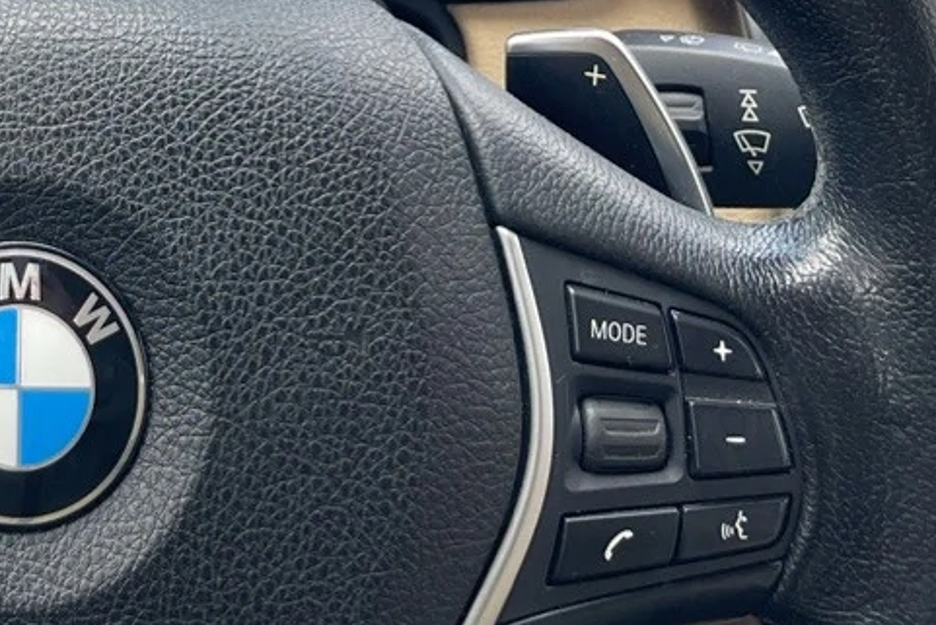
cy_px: -637
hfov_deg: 25.8
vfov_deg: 14.8
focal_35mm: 75
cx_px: 27
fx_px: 1950
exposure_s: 1/121
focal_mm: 4.2
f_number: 1.6
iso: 64
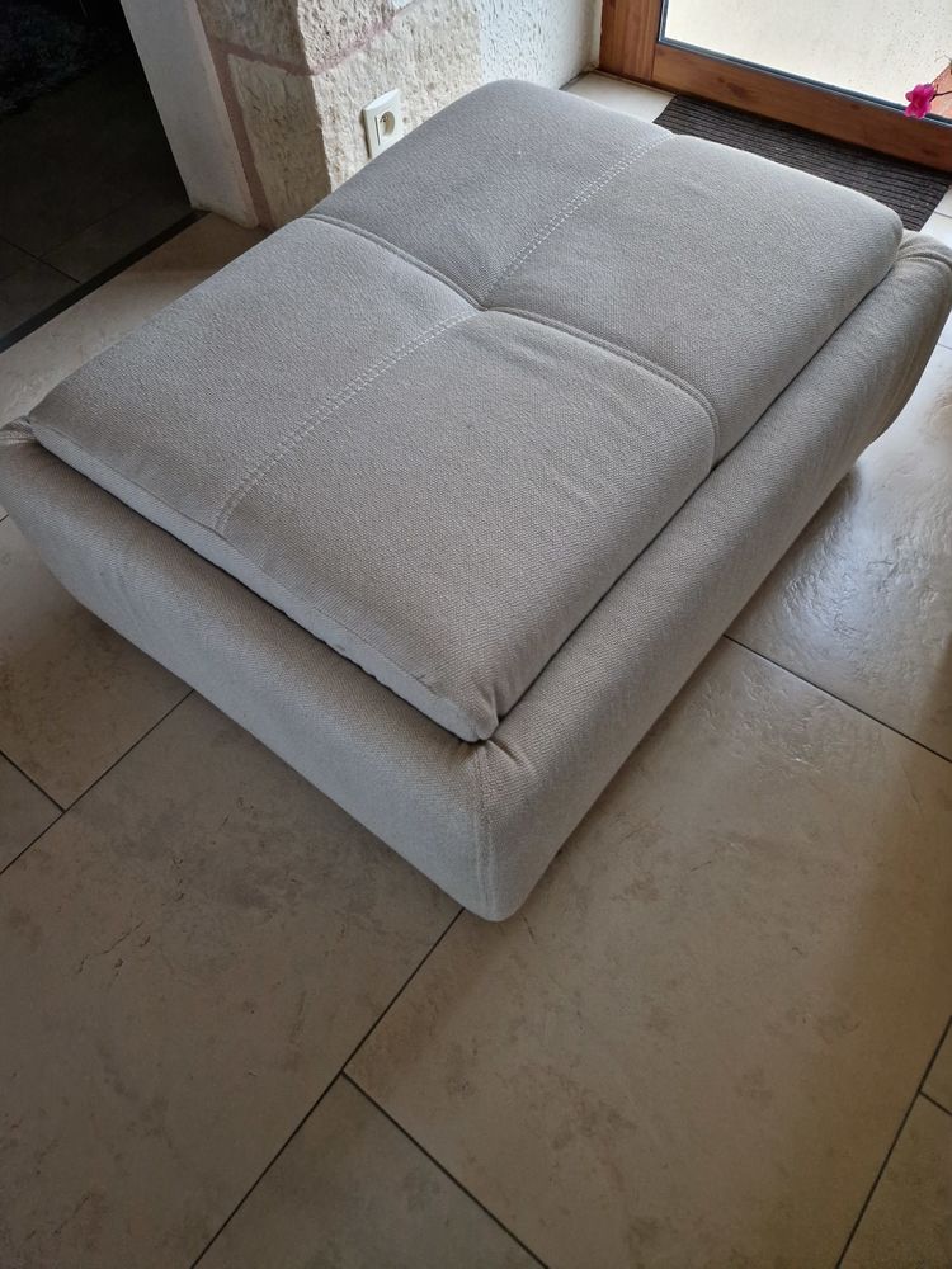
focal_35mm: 23
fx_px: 843
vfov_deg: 73.9
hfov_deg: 58.9
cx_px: 476
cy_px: 634
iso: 640
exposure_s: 1/50
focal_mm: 5.4
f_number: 1.8
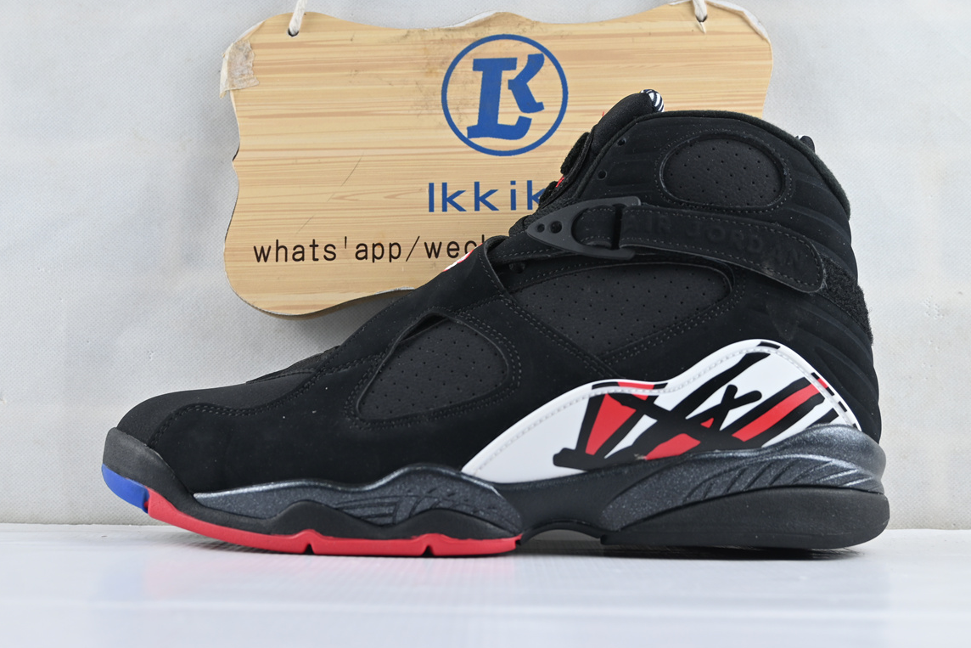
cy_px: 331
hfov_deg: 45.2
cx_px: 497
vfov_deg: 31.0
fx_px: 1167
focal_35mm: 43
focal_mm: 27.5
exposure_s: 1/40
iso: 125
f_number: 4.5
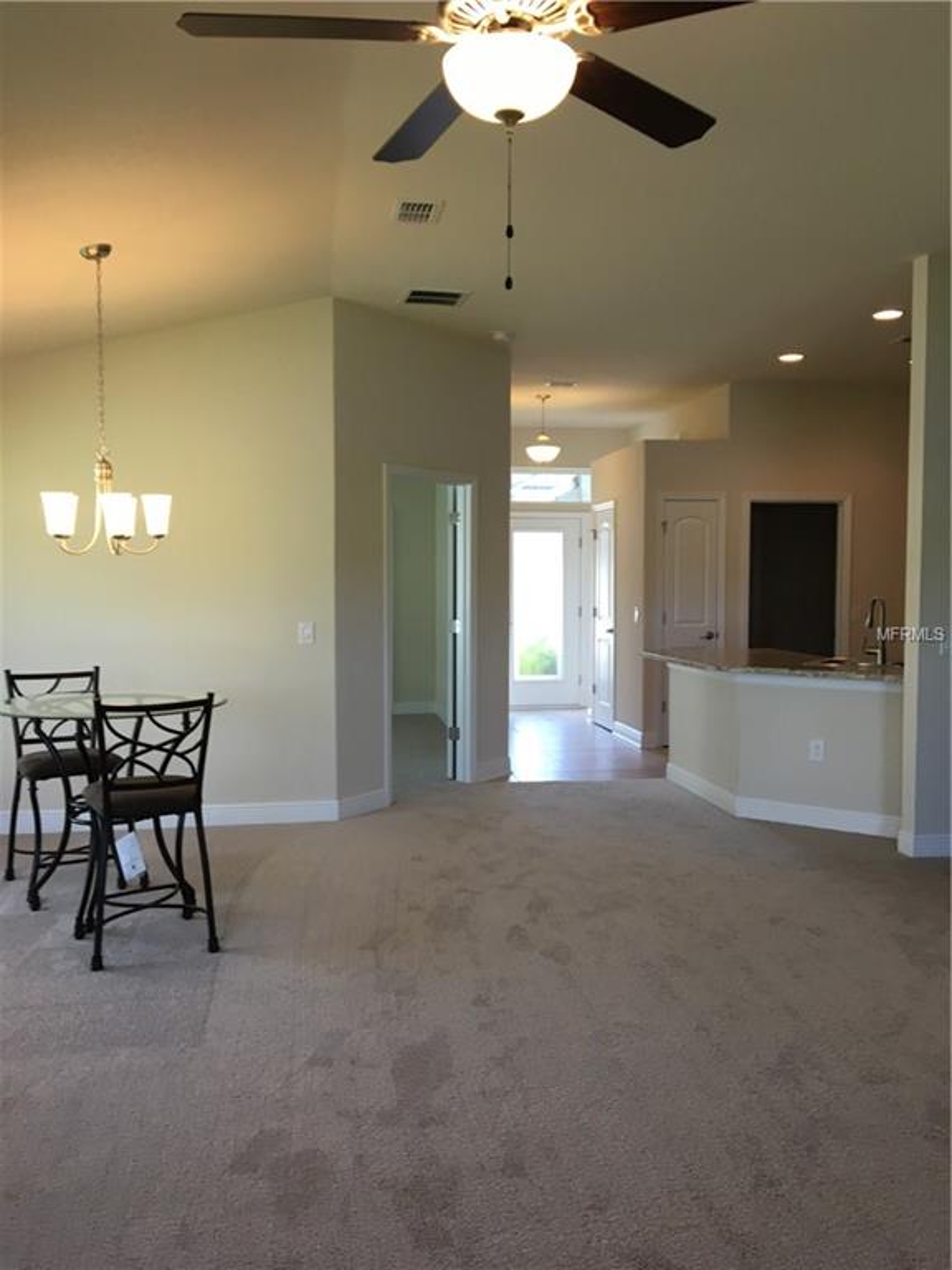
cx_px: 476
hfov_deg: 48.2
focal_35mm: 29
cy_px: 635
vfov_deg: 61.7
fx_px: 1063
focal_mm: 4.15
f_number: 2.2
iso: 25
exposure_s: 1/33
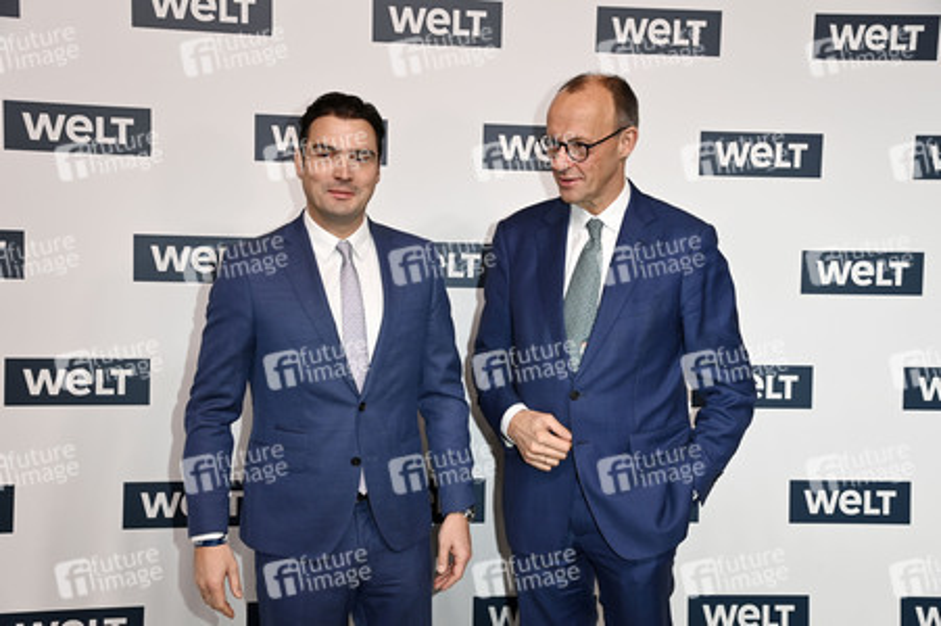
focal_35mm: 52
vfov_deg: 26.0
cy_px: 313
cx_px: 470
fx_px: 1358
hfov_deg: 38.2
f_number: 5.6
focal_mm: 52
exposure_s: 1/250
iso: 1250
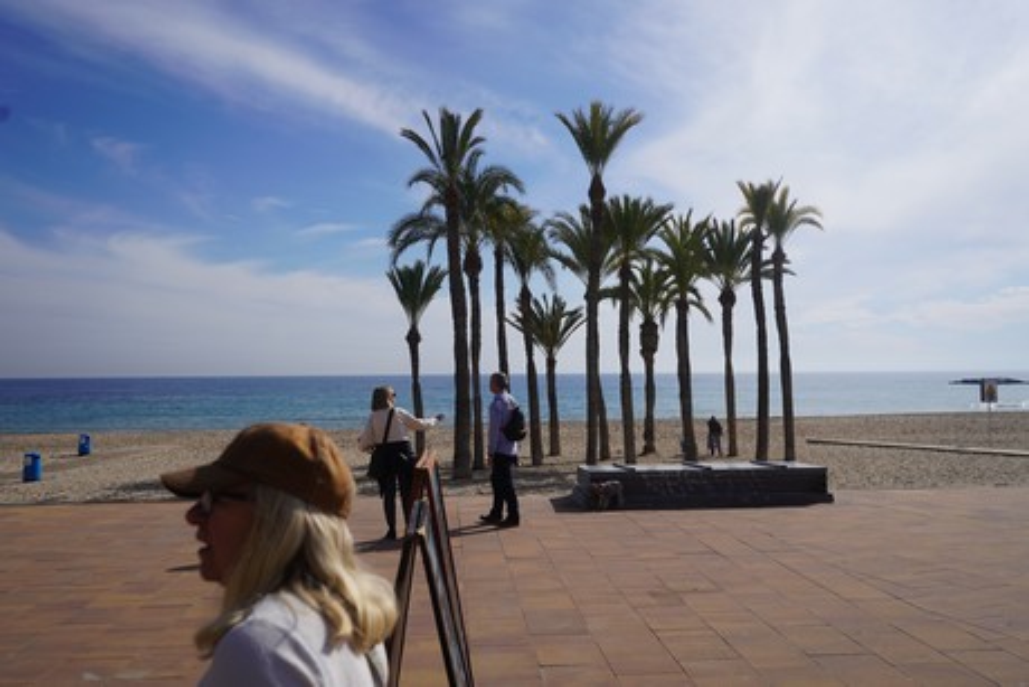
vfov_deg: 45.0
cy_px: 344
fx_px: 829
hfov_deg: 63.6
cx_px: 514
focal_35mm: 29
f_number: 5
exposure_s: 1/1250
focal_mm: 29
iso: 100
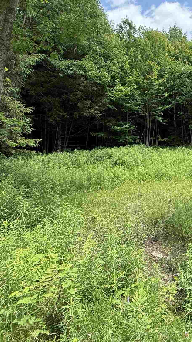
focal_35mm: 29
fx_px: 262
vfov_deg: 65.0
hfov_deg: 34.5
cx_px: 212
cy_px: 125
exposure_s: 1/472
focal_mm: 2.22
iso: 64
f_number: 2.2
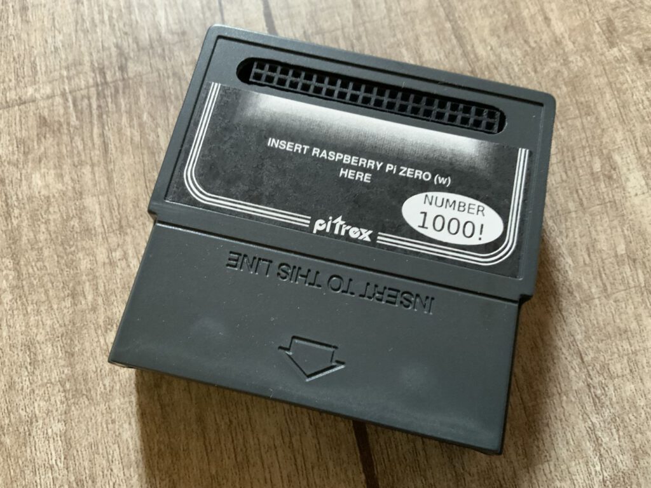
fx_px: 545
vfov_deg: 48.2
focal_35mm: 29
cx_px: 326
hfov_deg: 61.7
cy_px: 244
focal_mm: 3
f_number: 1.8
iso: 250
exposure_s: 1/40
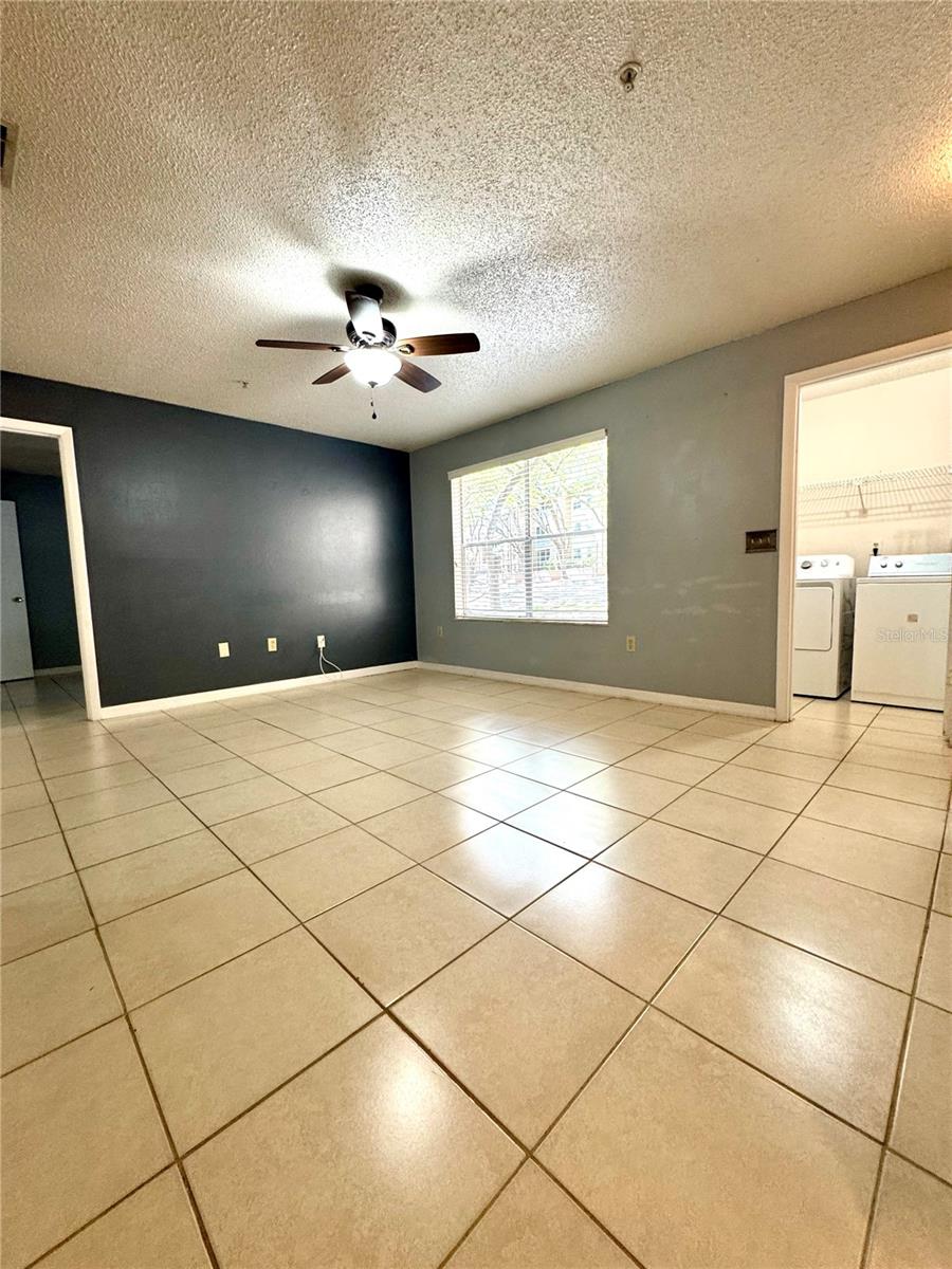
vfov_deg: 102.1
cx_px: 476
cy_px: 634
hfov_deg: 85.7
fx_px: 513
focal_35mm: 14
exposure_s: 1/120
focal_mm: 2.22
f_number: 2.2
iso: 200
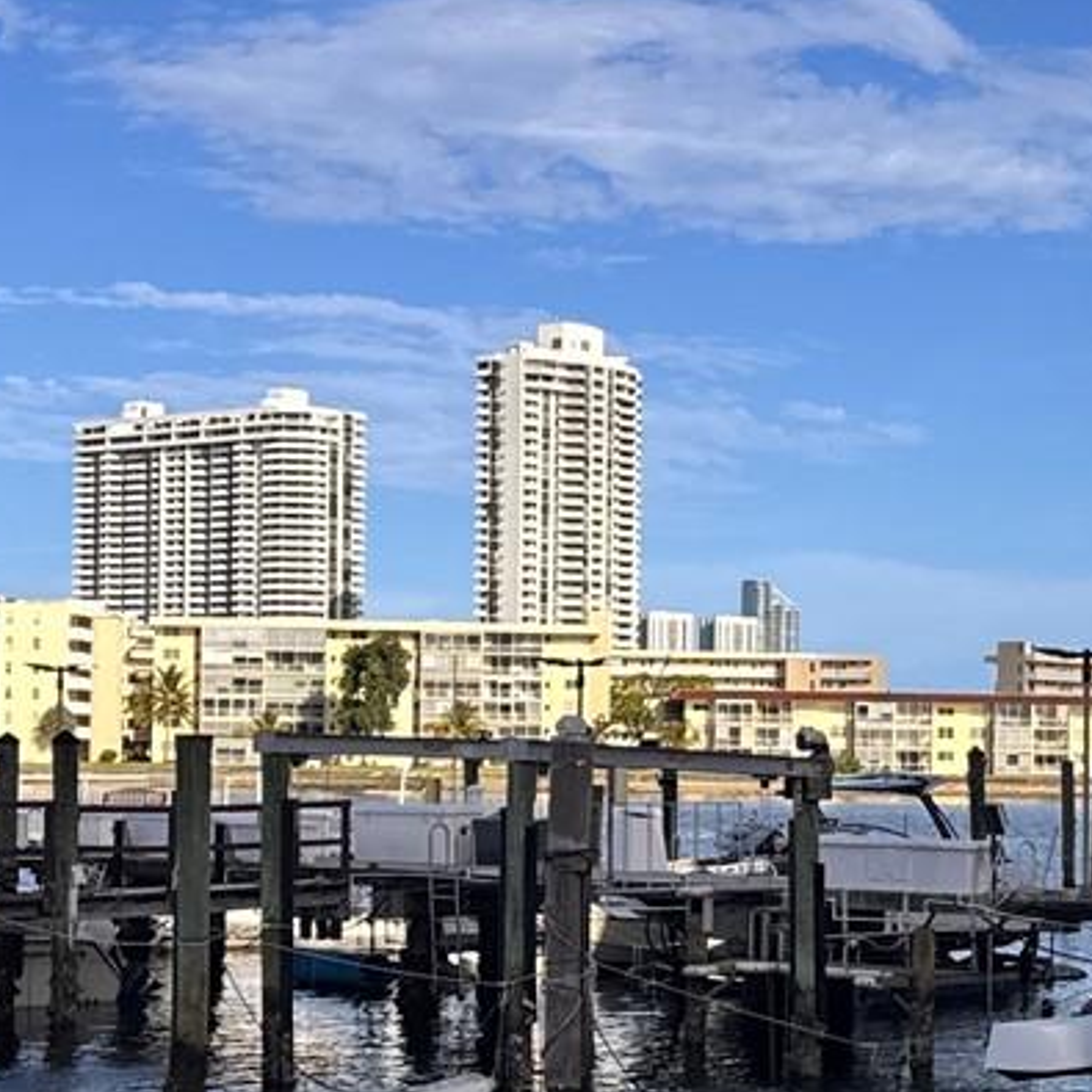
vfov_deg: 20.1
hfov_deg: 19.9
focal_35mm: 86
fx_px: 3069
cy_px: 746
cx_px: 934
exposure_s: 1/5348
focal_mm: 6.76
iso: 80
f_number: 1.78
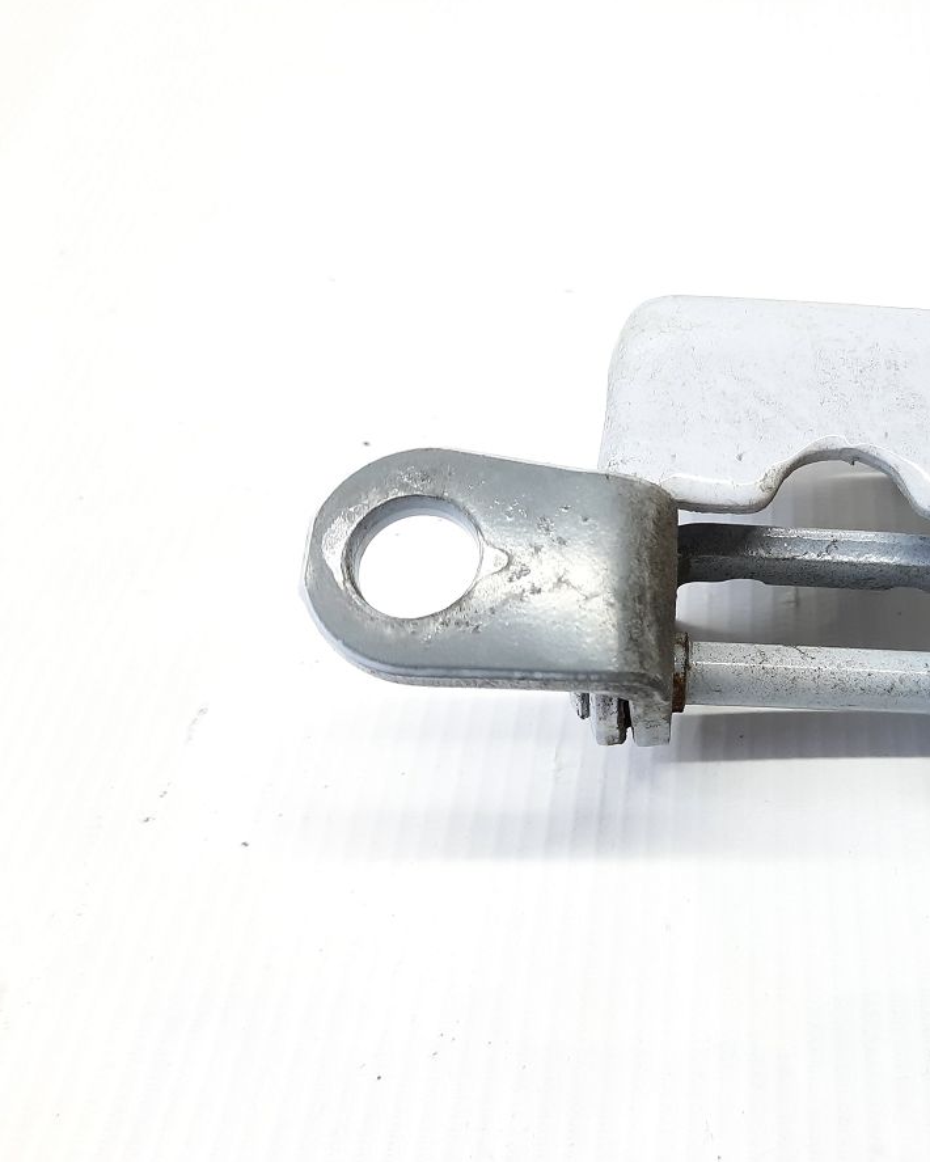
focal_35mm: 33
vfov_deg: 54.2
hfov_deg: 42.4
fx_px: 1135
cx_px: 754
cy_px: 582
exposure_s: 1/50
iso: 100
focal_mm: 4.6
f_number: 2
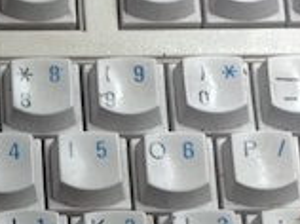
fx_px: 1964
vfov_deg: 6.4
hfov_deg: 8.6
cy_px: 334
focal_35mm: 227
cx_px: -87
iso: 100
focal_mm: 4.28
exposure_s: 1/120
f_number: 2.4
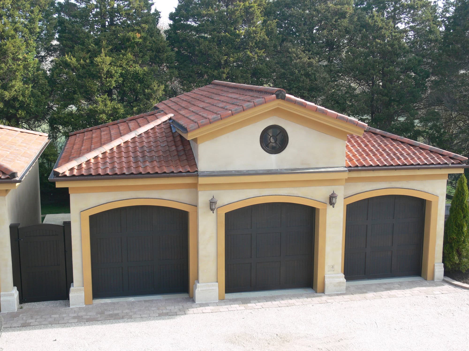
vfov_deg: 32.2
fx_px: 610
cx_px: 234
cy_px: 176
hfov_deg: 42.1
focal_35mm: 45
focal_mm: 9.6
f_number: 3.6
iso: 80
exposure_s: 1/50
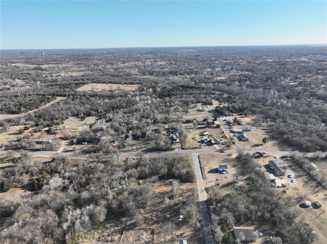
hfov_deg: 71.6
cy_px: 122
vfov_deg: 56.7
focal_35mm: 24
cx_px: 164
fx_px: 227
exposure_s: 1/320
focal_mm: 12.29
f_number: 8
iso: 100
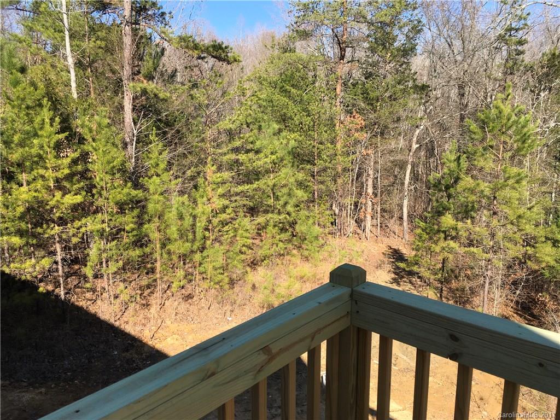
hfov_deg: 61.7
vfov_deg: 48.2
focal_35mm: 29
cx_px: 280
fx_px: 469
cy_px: 210
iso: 25
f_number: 2.2
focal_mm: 4.15
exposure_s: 1/938
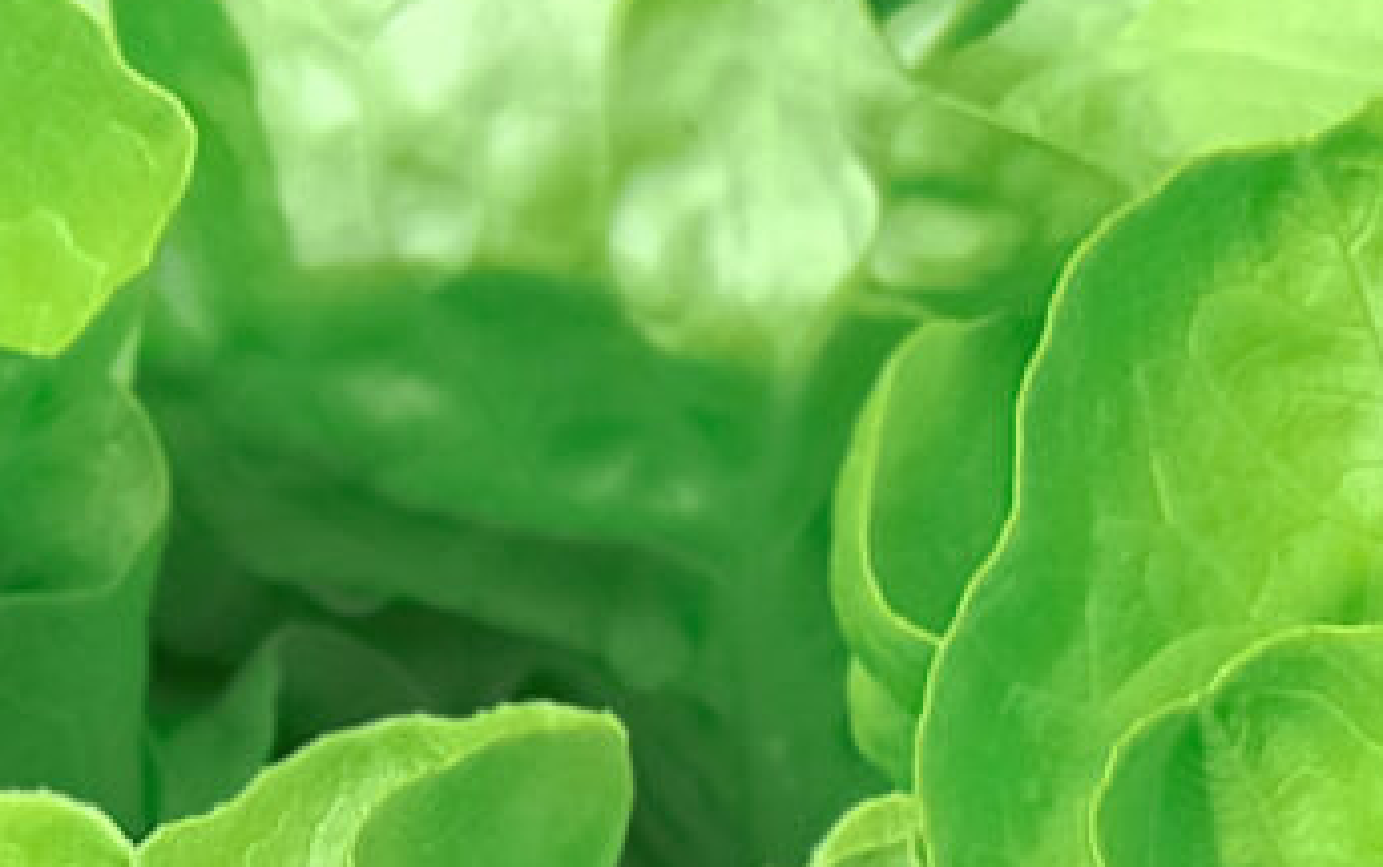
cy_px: 722
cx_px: 278
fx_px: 45108
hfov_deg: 1.8
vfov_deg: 1.1
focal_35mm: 1196
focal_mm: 105
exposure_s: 1/160
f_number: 6.3
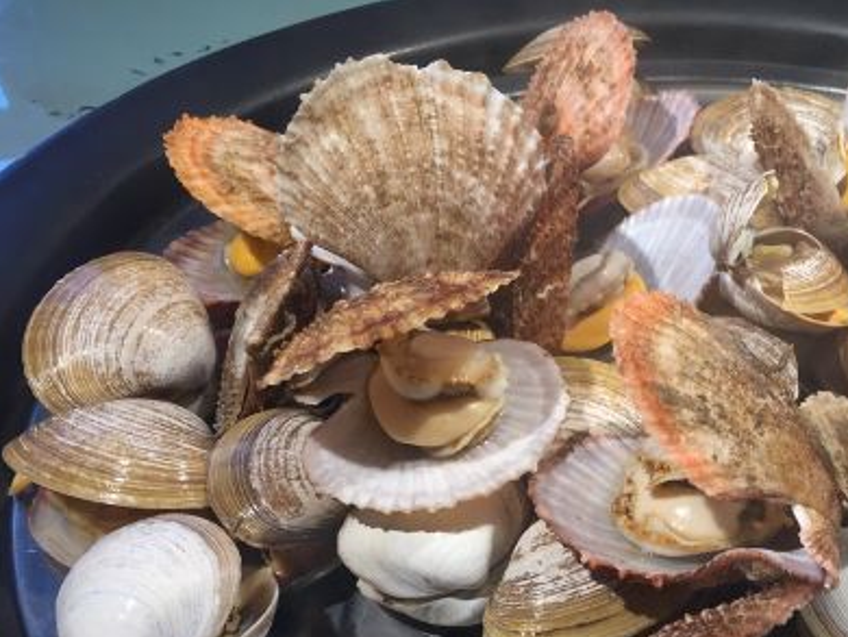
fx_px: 1275
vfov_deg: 27.6
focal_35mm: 52
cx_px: 724
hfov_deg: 35.2
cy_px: 497
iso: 50
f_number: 2.2
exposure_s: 1/100
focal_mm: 4.15
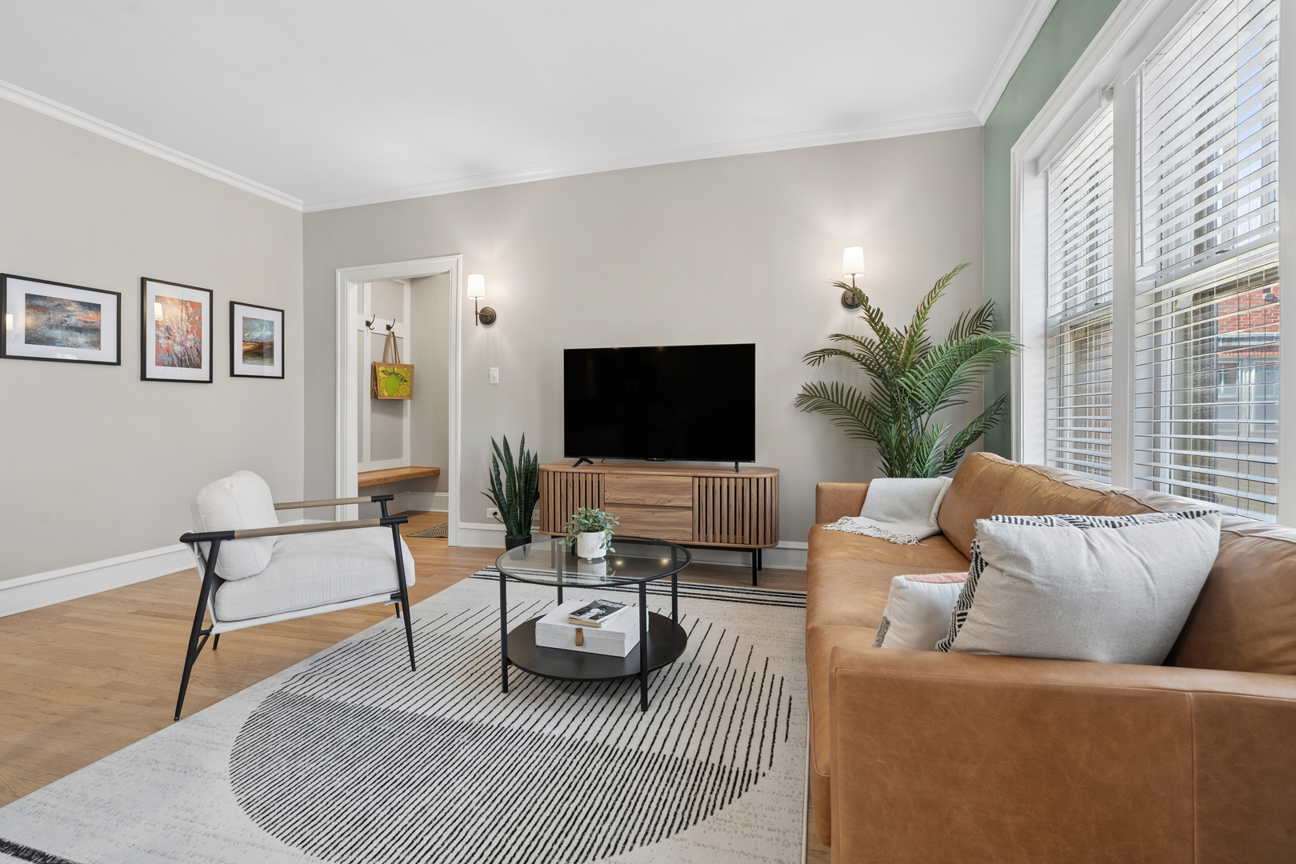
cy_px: 432
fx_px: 576
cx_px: 648
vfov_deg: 73.7
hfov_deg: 96.7
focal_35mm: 16
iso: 400
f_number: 8
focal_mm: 16
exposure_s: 1/15
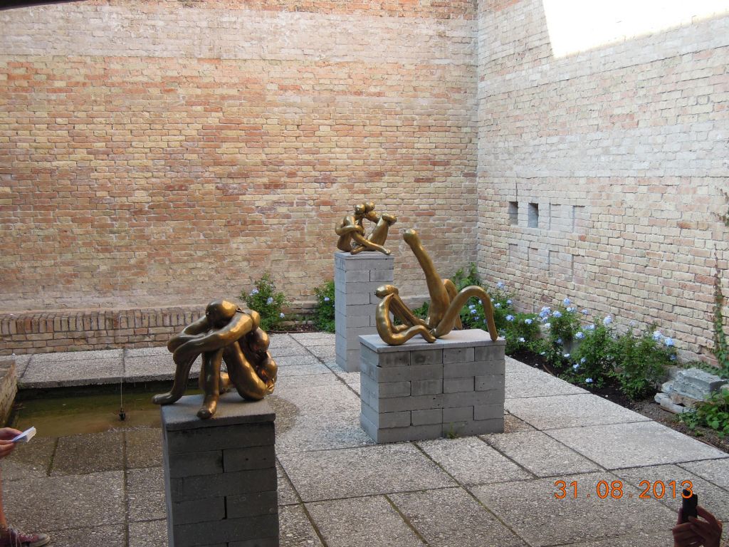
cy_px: 274
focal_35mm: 45
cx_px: 364
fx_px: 948
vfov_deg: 32.2
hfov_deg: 42.1
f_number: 3.5
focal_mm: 8.1
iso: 160
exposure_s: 1/200
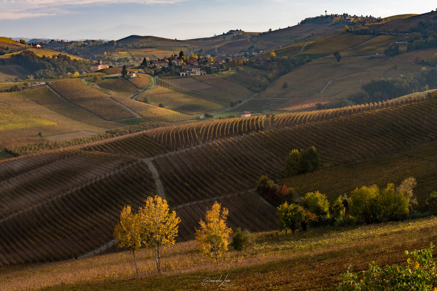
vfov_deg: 19.5
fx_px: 850
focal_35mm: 70
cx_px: 218
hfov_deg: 28.8
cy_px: 146
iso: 64
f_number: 22
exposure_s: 1/50
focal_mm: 70
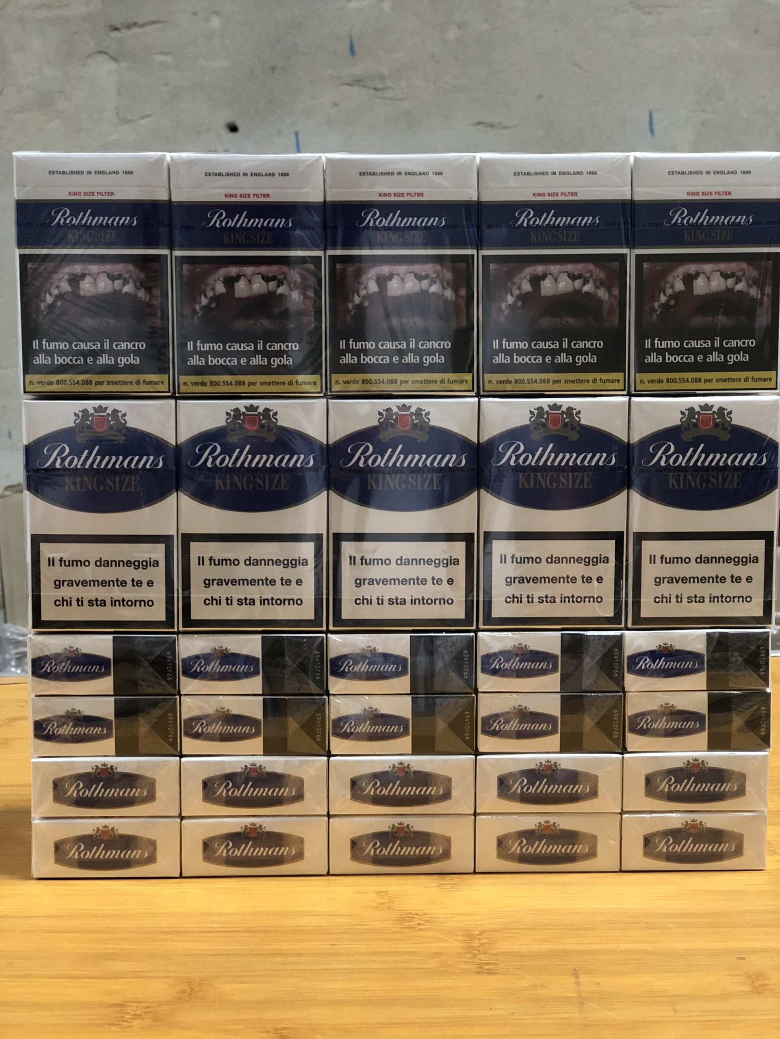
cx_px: 390
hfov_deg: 28.0
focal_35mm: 52
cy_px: 520
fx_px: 1562
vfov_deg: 36.8
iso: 160
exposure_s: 1/25
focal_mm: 6
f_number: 2.4
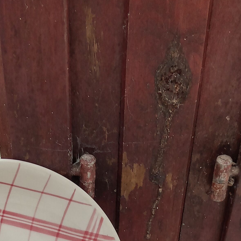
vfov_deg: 18.1
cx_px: 97
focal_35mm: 87
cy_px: 343
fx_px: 685
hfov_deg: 19.9
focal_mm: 3.57
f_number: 1.8
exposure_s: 1/566
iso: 112
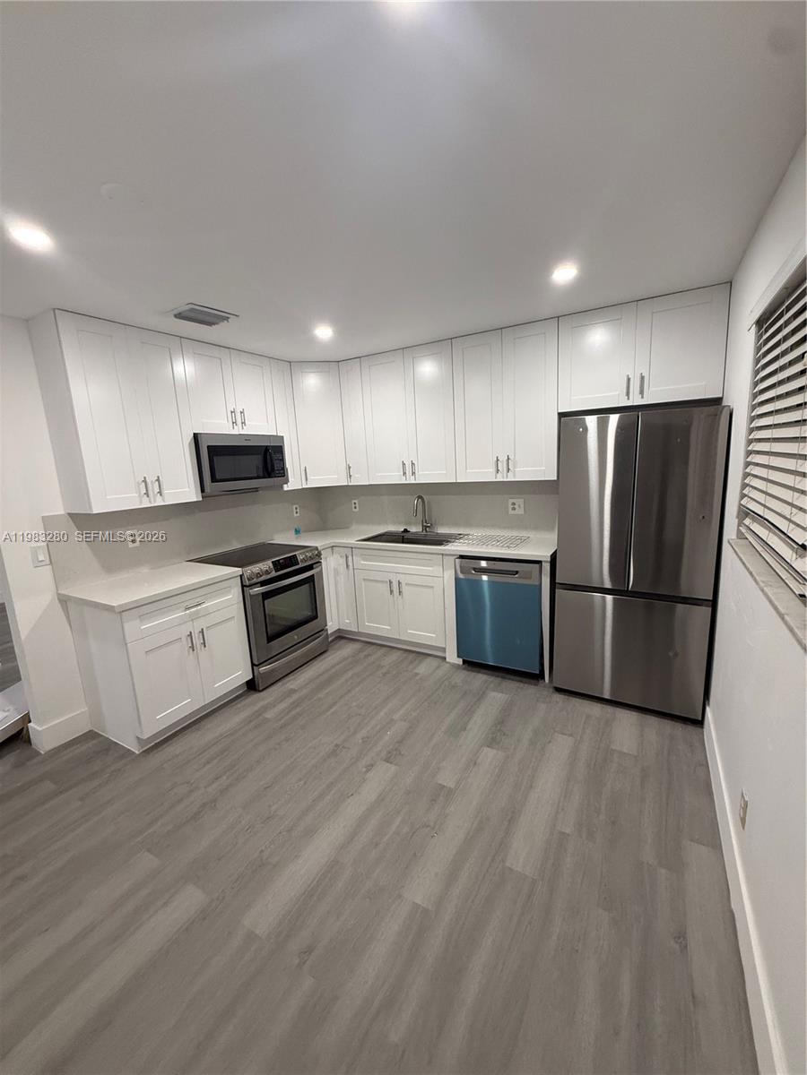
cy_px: 538
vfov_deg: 102.1
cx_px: 404
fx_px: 435
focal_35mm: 14
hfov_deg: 85.7
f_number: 2.2
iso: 320
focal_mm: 2.22
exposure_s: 1/120
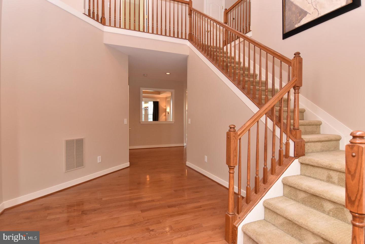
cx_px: 182
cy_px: 122
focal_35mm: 18
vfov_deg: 67.5
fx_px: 183
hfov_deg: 90.0
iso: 800
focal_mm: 12
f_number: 7.1
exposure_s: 1/40
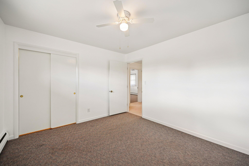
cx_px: 124
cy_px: 83
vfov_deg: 81.1
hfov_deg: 104.3
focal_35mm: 14
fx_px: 97
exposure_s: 1/45
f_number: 4
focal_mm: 14
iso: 400
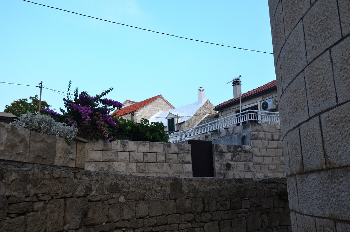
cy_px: 116
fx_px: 349
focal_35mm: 36
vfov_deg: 36.7
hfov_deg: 53.2
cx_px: 175
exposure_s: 1/80
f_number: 5.6
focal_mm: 24
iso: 400
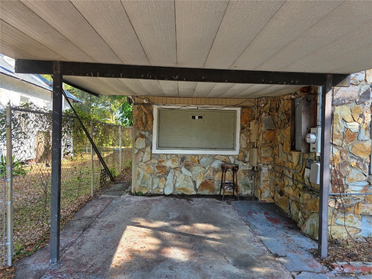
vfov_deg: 58.9
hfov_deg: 73.9
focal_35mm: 23
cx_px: 186
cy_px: 140
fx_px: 247
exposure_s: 1/359
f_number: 1.7
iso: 40
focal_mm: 6.3
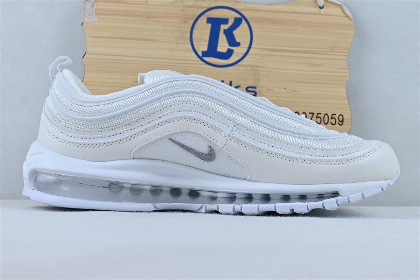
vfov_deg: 27.7
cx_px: 210
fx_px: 569
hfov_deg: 40.5
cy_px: 140
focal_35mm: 49
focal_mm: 32.5
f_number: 5
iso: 100
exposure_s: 1/80
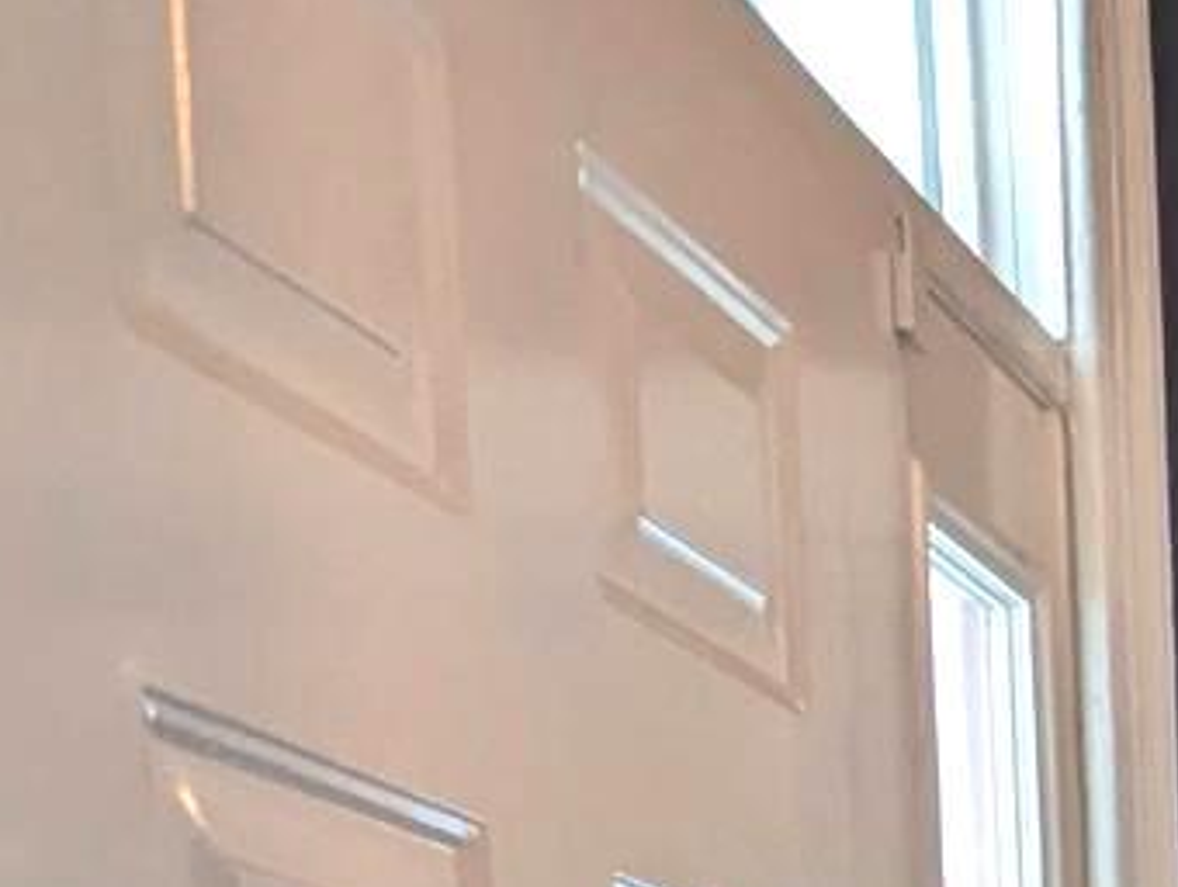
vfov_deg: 13.2
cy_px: 1819
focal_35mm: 96
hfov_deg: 14.5
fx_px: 3272
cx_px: 2727
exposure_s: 1/78
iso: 191
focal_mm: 2.35
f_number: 2.2
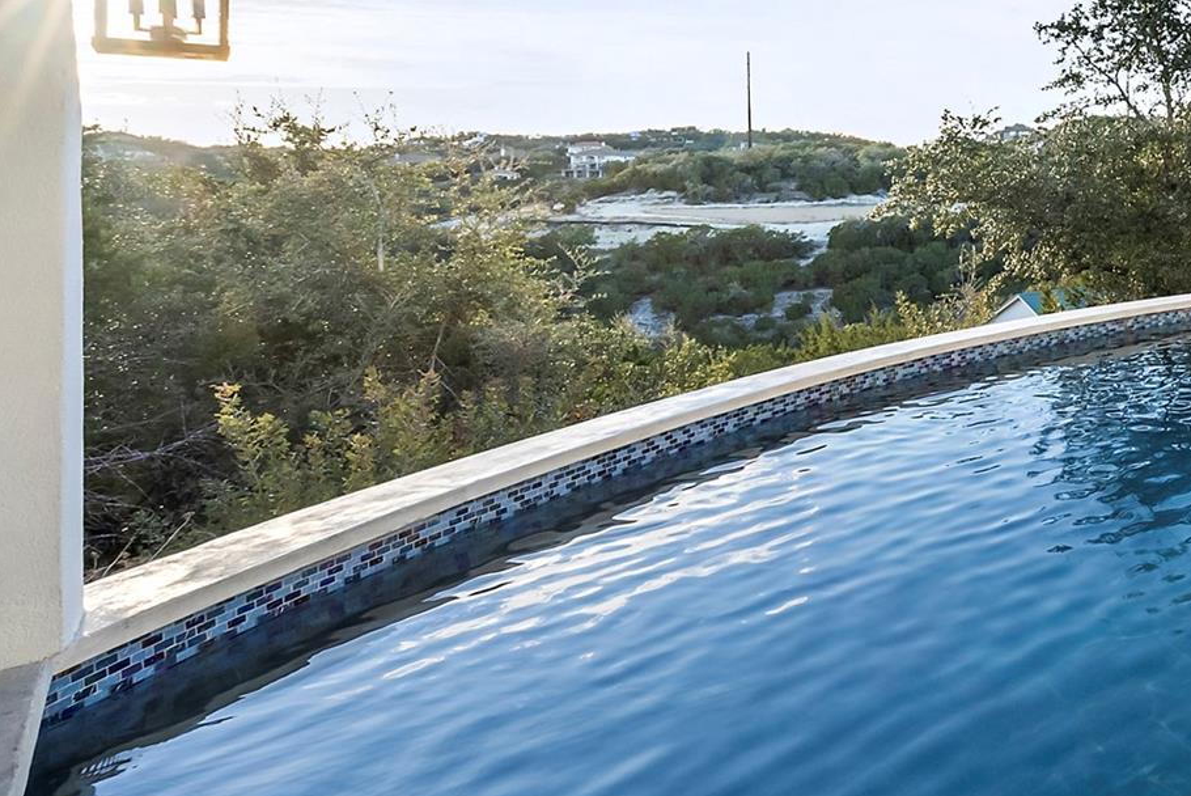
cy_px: 181
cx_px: 1273
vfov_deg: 46.0
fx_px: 894
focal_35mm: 27
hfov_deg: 49.7
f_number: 11
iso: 200
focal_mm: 12
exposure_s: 1/60
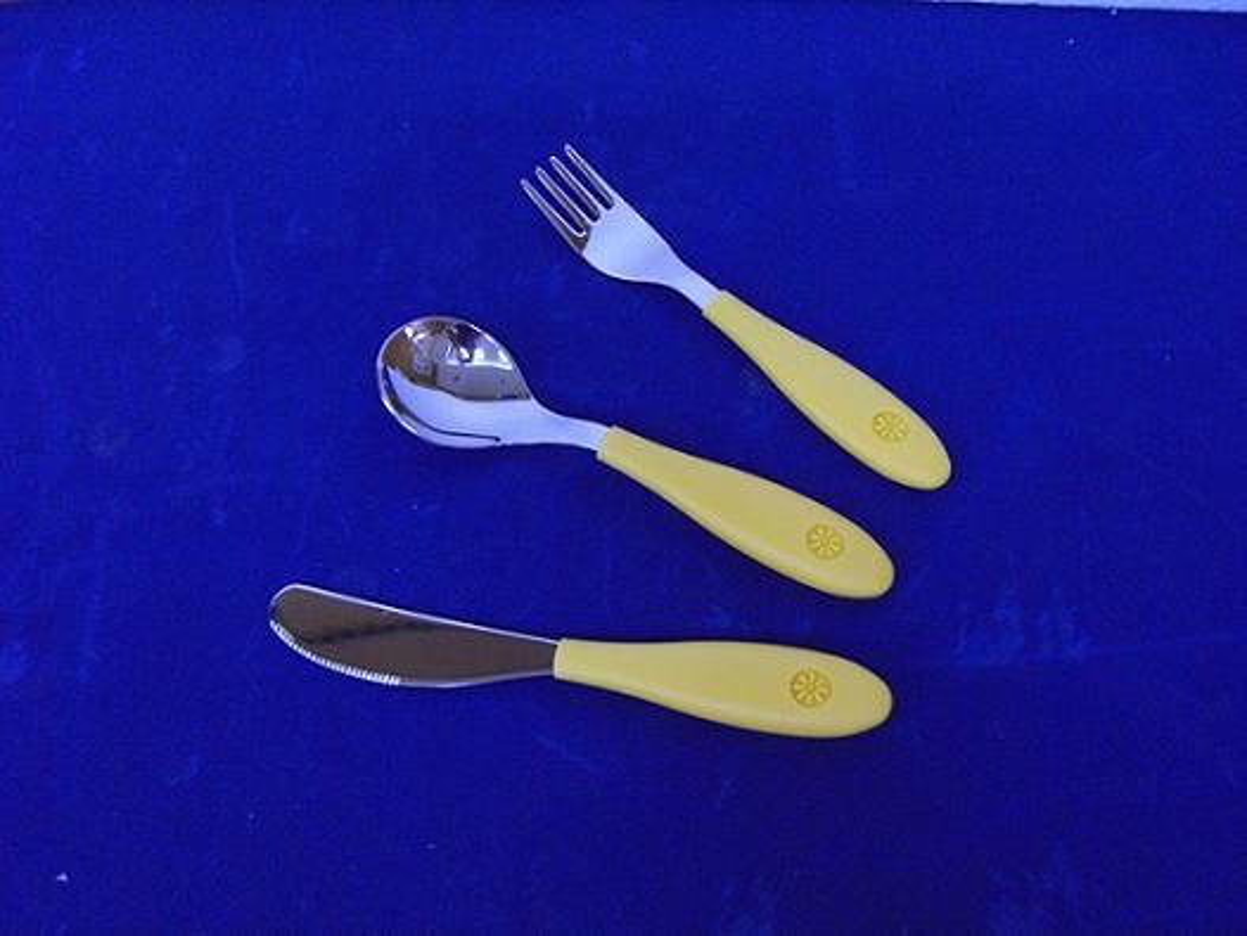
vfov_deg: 37.7
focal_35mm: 38
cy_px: 468
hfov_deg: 49.0
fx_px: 1370
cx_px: 624
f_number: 2.7
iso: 400
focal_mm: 6.2
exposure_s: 1/60
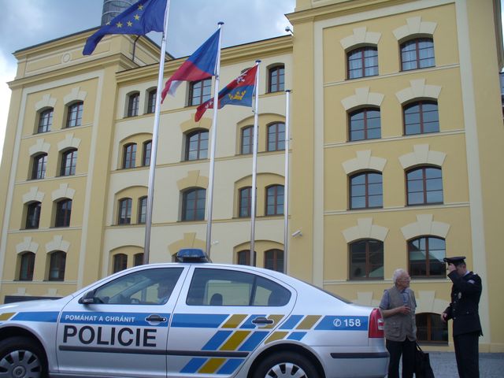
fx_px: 539
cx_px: 252
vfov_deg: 38.7
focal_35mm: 37
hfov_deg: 50.1
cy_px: 189
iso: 80
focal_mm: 6.1
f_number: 5.6
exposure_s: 1/160
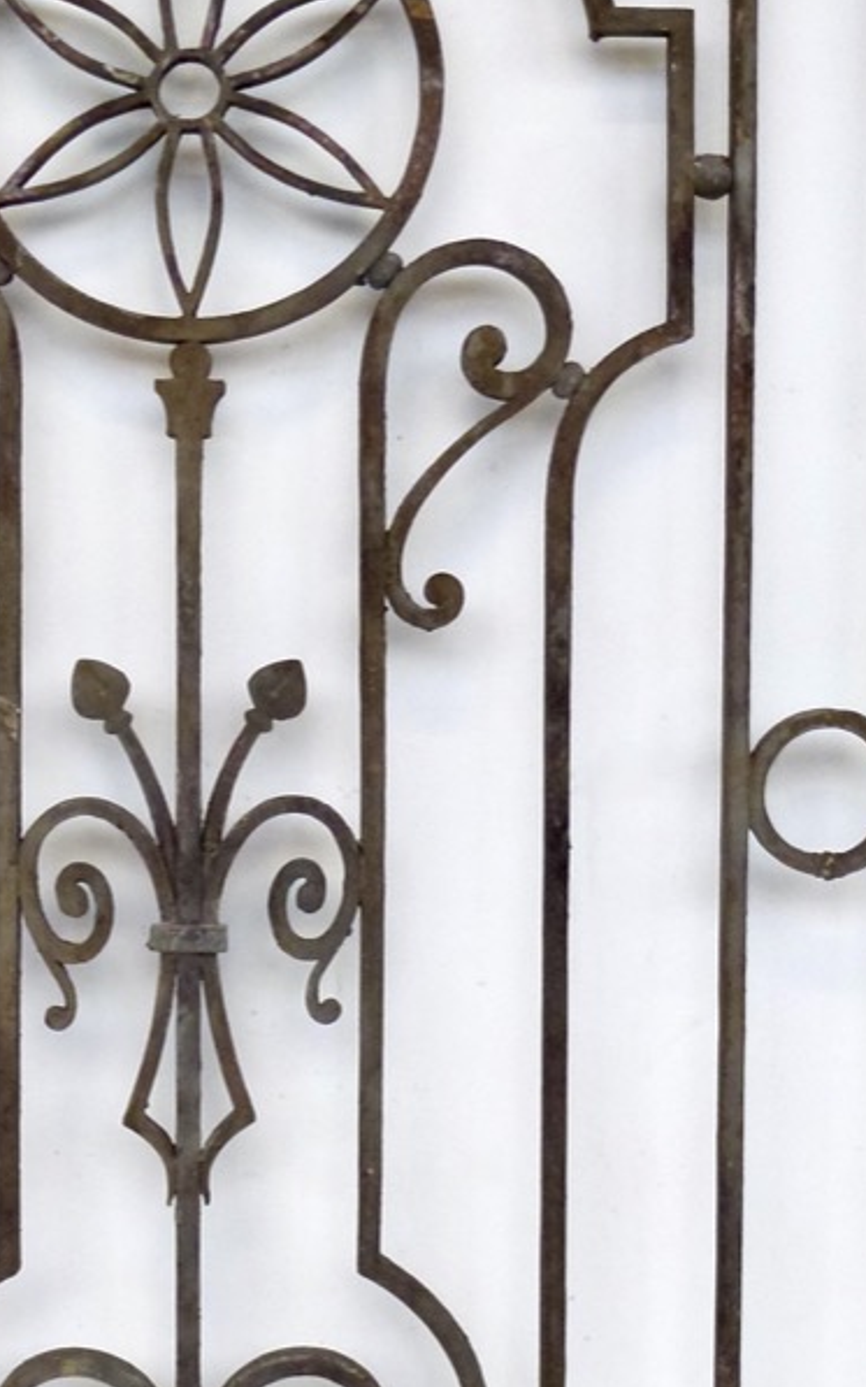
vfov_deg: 25.5
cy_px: 822
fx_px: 3059
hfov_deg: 16.0
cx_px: 196
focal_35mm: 81
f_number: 3.8
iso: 400
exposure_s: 1/60
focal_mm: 6.8
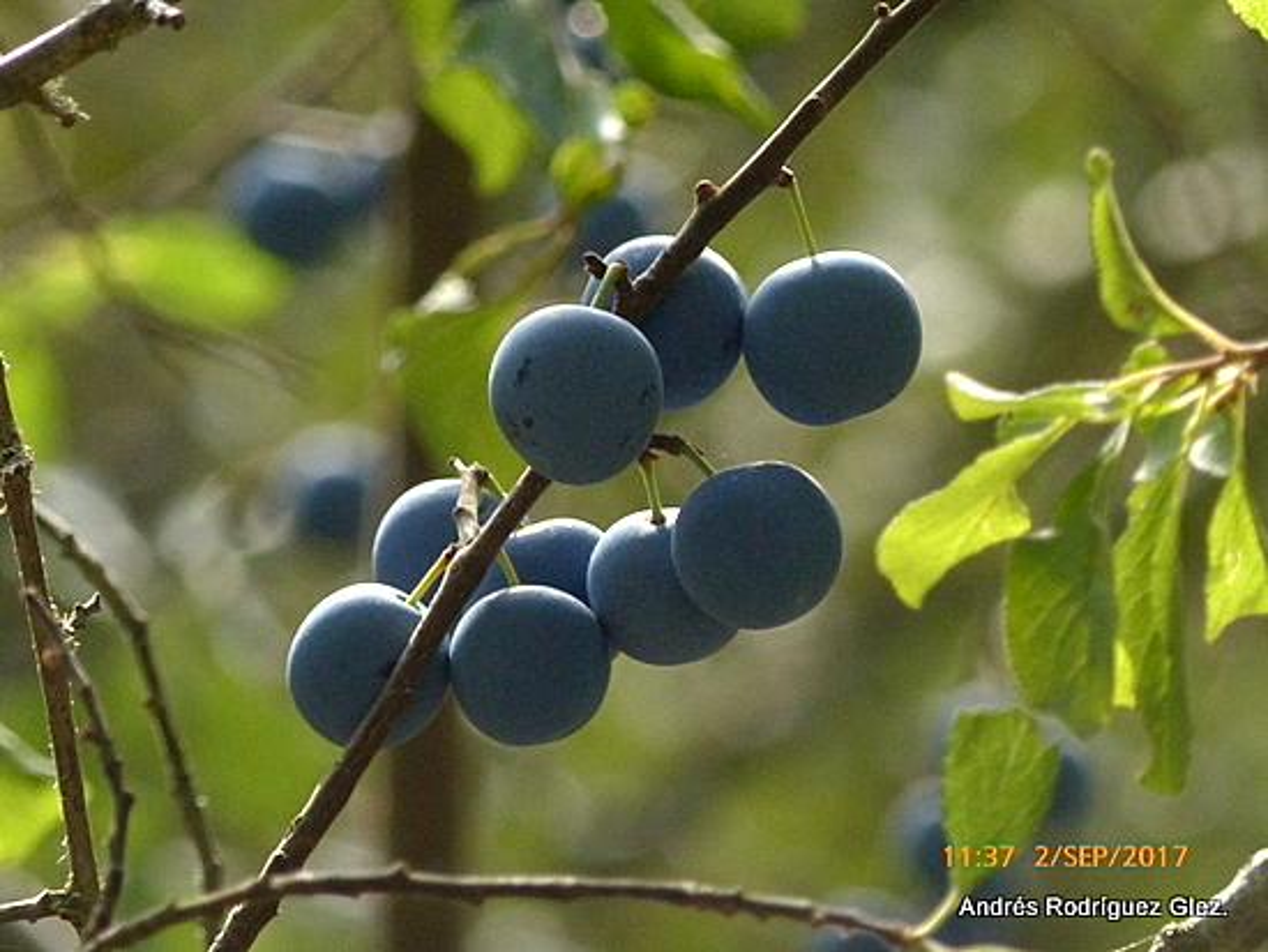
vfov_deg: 1.6
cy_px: 476
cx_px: 634
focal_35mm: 938
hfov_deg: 2.1
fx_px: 34374
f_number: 5
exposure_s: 1/320
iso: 400
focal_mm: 108
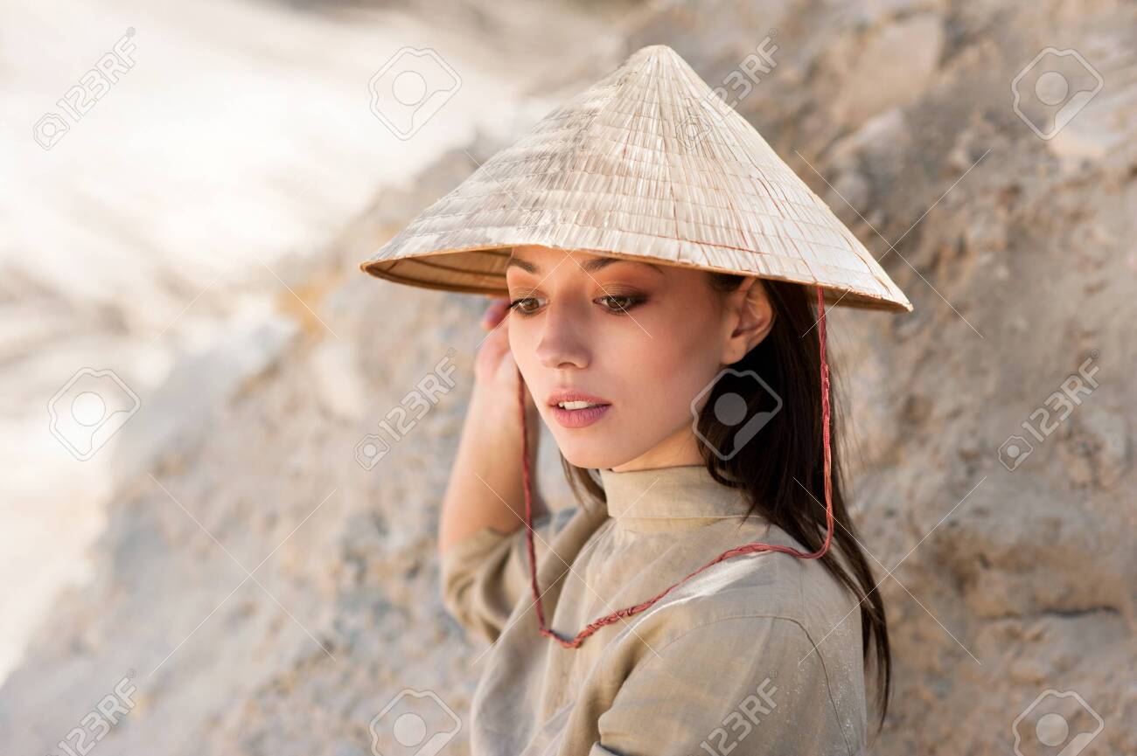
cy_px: 378
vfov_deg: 16.1
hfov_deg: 23.9
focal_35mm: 85
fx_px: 2683
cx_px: 568
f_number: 3.5
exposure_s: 1/1600
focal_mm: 85
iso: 200
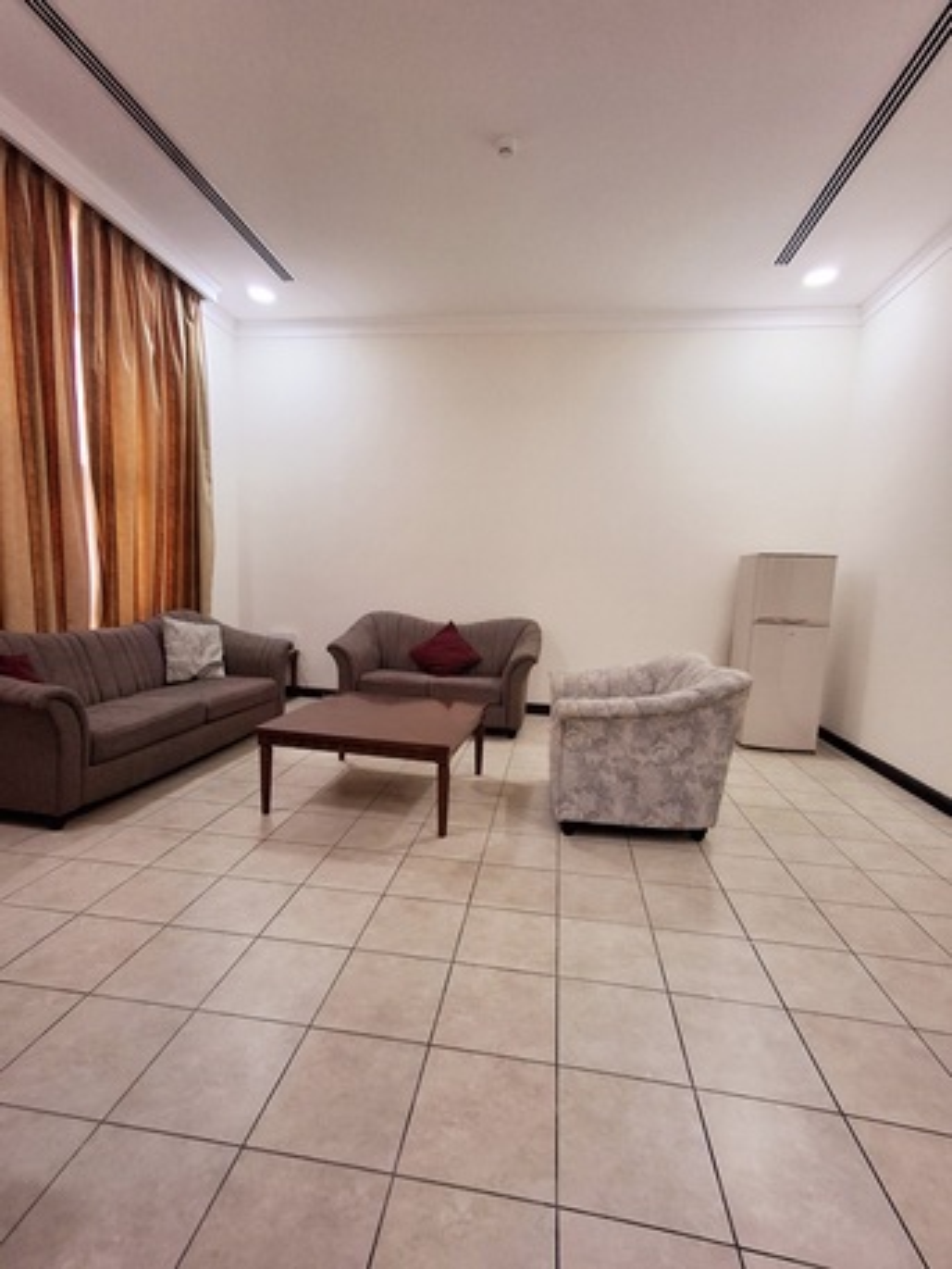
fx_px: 586
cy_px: 634
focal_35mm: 16
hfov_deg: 78.1
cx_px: 476
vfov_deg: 94.5
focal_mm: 1.64
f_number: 2.2
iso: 125
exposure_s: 1/40
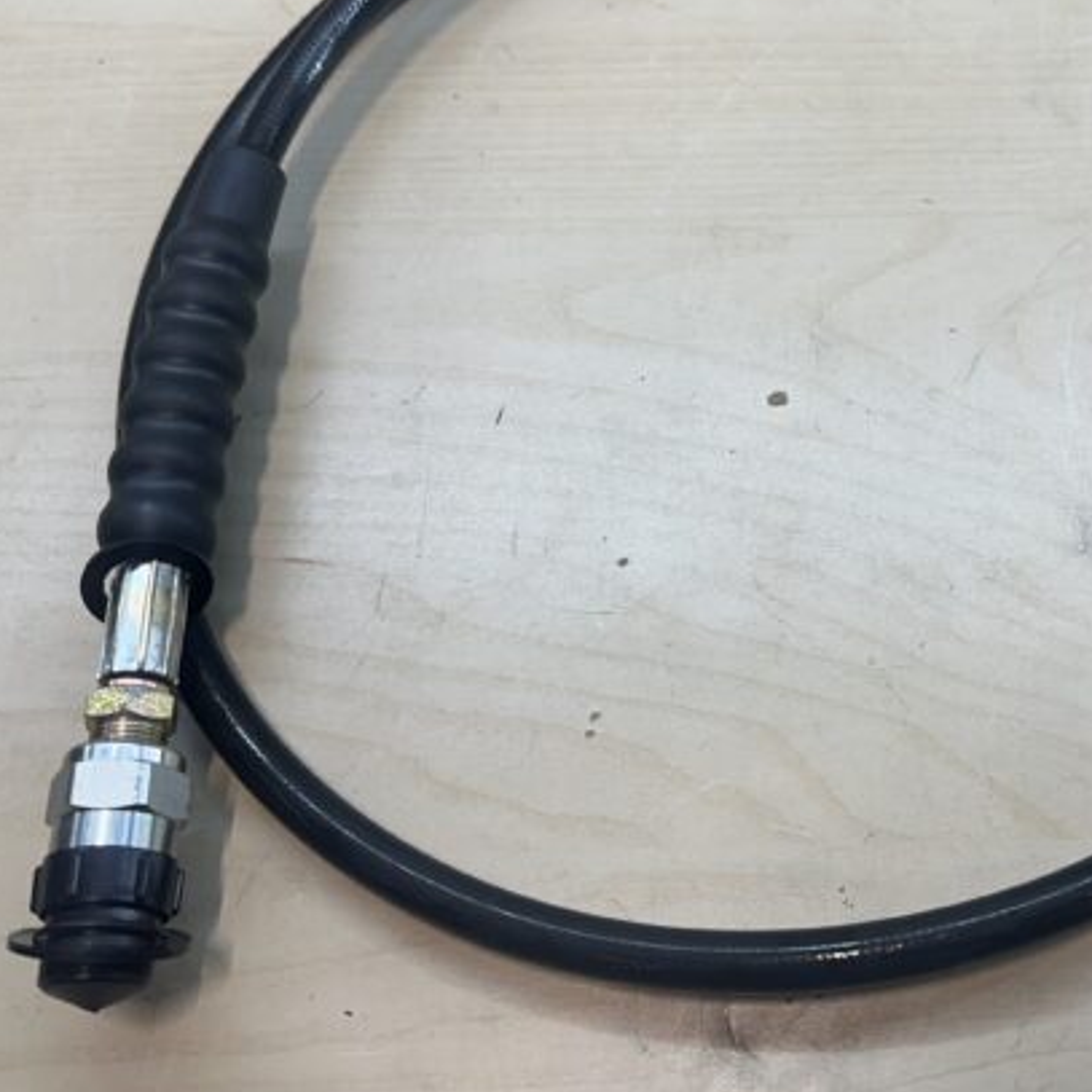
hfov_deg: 40.8
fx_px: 1428
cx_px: 800
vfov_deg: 41.8
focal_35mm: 40
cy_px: 472
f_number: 1.78
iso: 64
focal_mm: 6.86
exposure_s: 1/100
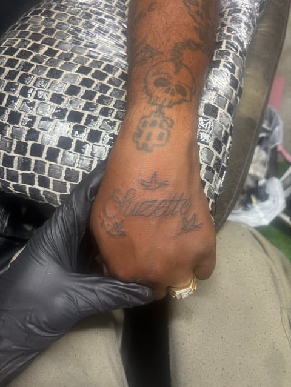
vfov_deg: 67.3
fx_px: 291
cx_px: 146
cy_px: 194
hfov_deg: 53.1
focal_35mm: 26
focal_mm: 5.96
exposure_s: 1/60
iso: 200
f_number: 1.6
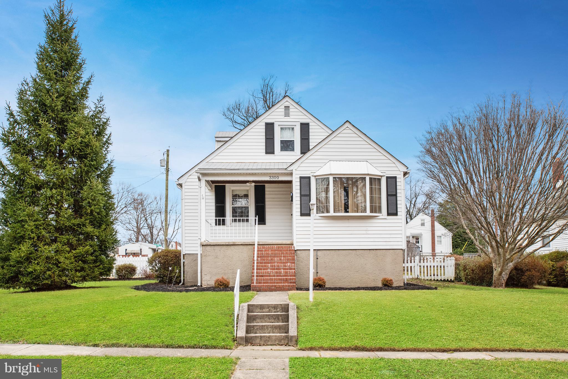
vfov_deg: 37.9
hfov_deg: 54.4
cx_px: 284
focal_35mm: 35
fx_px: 552
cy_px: 190
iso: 640
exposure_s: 1/200
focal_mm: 35
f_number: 7.1
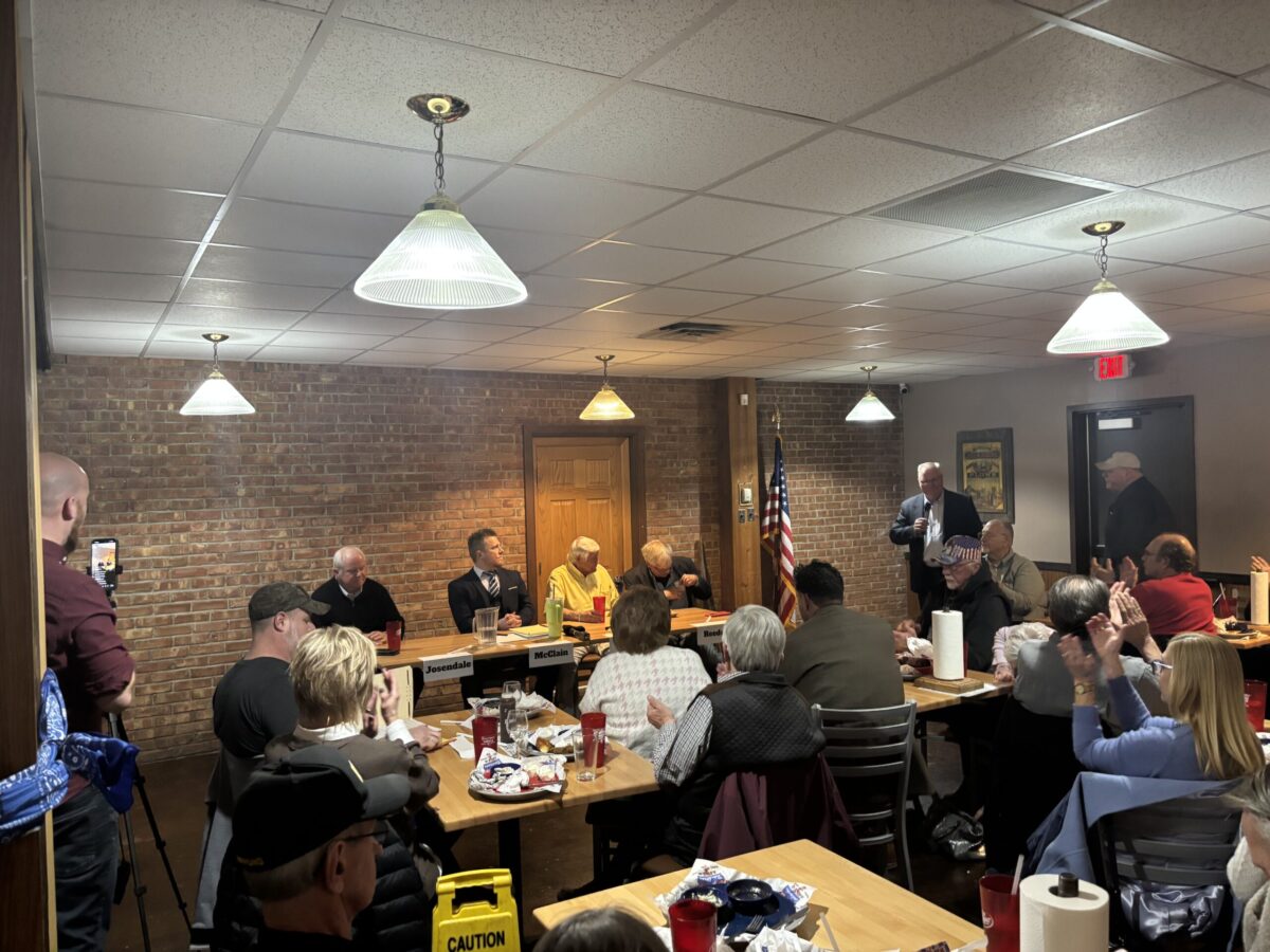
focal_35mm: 26
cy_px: 476
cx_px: 635
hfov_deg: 67.3
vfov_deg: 53.1
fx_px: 954
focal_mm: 5.96
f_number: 1.6
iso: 400
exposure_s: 1/40
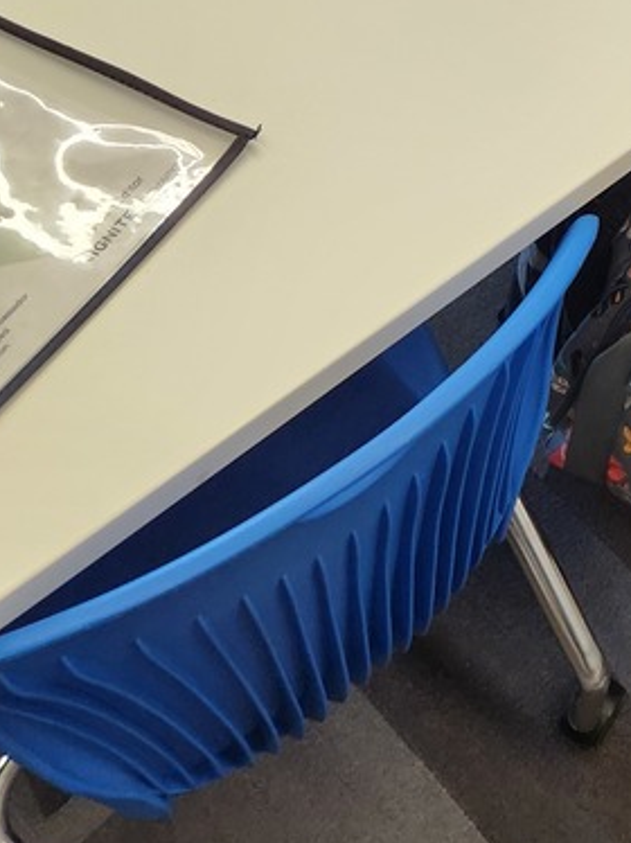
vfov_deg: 27.8
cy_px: -104
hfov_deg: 20.9
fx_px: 1533
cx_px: 845
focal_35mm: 63
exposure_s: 1/120
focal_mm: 5.4
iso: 200
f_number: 1.8
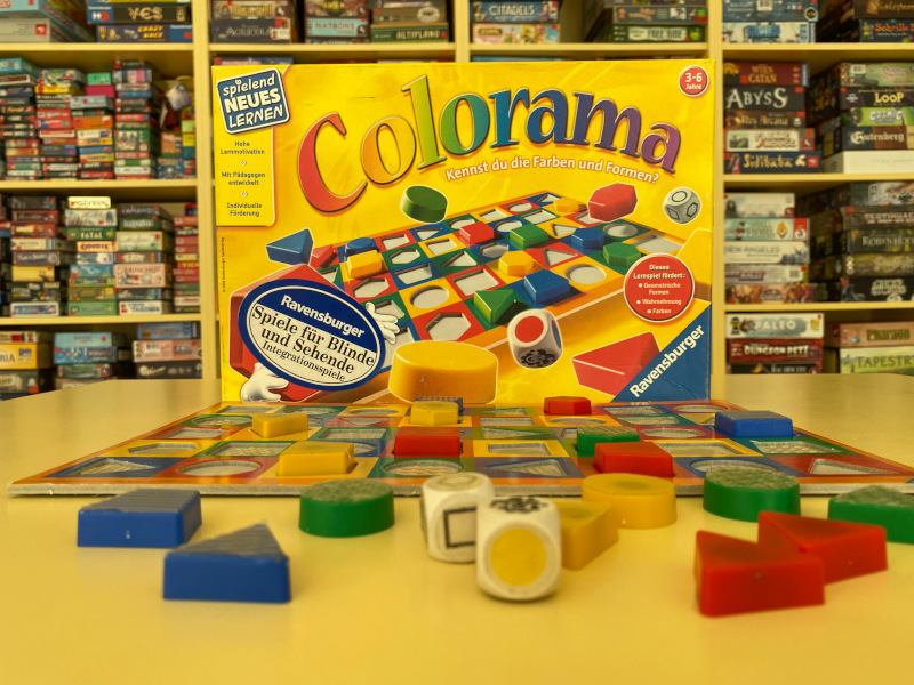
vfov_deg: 53.1
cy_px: 342
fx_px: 687
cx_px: 457
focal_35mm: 26
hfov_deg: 67.3
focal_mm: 4.25
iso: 40
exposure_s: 1/121
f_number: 1.8
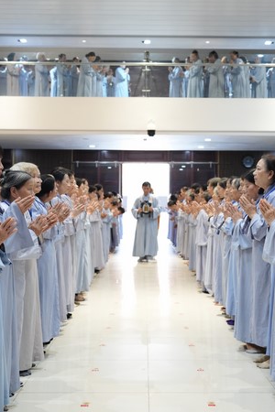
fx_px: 596
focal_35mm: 52
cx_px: 153
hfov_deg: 26.0
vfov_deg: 38.0
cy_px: 160
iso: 4000
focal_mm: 36
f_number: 2.8
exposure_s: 1/320
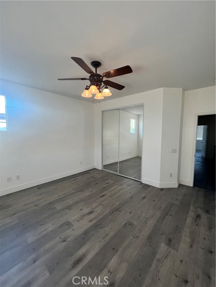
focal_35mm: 13
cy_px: 144
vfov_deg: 106.2
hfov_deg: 89.9
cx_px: 108
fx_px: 108
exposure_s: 1/120
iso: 200
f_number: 1.8
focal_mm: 1.57
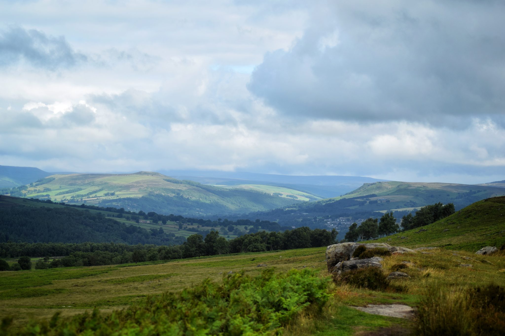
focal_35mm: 105
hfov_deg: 19.5
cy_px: 168
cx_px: 252
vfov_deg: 13.0
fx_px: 1473
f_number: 6.3
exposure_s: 1/640
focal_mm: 70
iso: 200
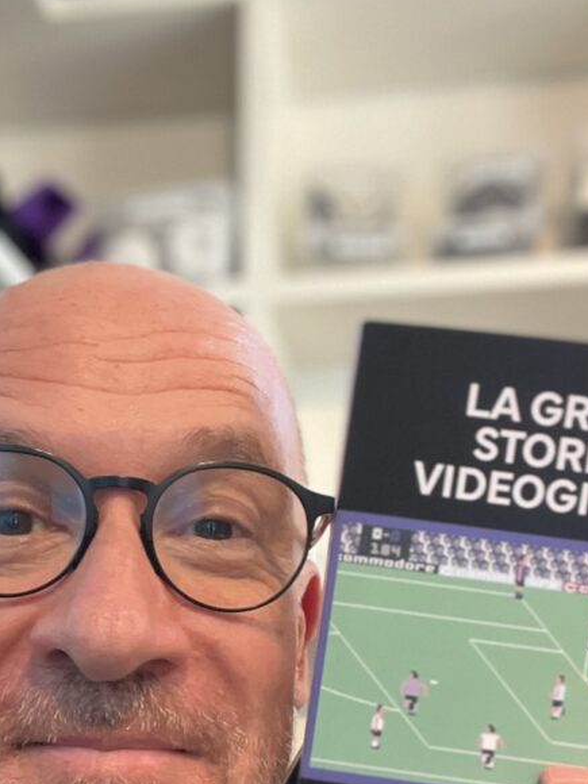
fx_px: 1200
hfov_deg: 27.4
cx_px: 215
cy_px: 637
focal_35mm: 53
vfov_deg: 34.9
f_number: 2.2
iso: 400
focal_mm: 2.71
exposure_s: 1/33
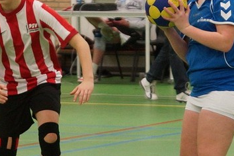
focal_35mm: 217
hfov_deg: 9.4
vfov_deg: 6.3
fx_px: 1410
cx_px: 13
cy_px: 82
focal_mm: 50
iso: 800
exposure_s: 1/200
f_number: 2.8
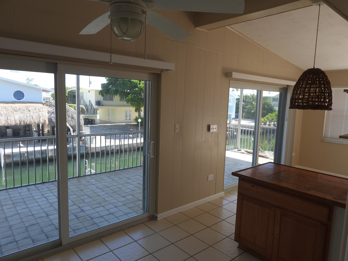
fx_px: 241
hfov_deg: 71.6
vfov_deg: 56.8
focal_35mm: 24
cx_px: 174
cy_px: 130
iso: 100
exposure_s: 1/160
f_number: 2.8
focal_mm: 4.3
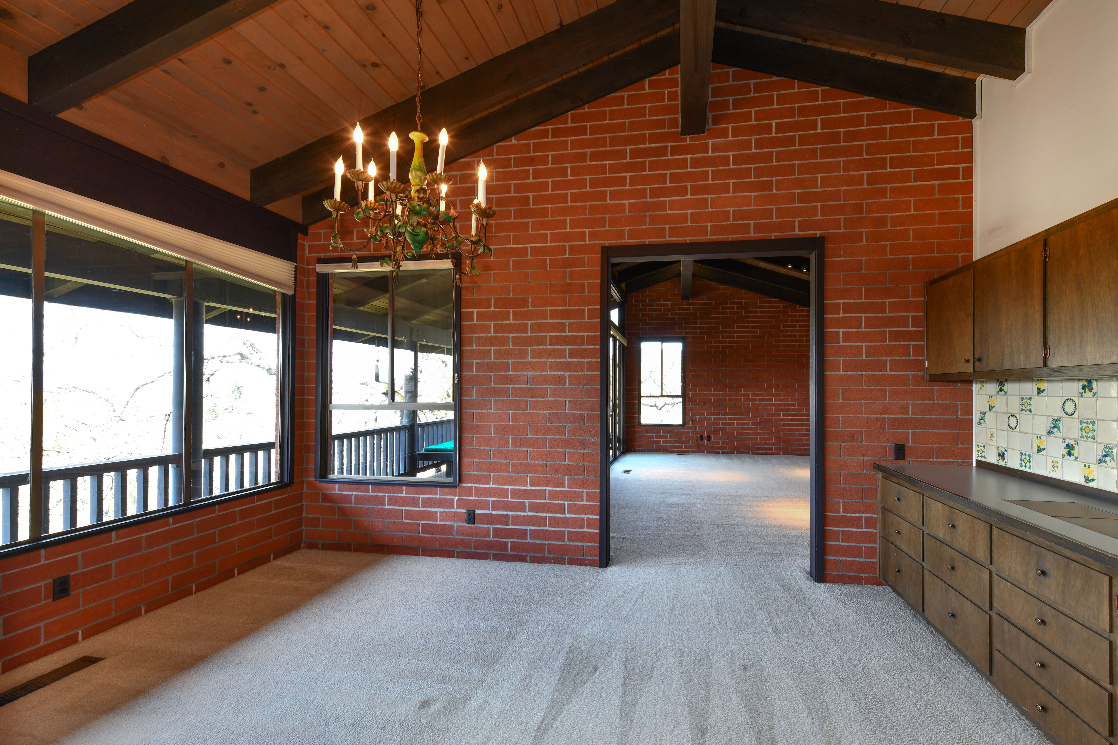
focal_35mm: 15
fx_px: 466
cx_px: 591
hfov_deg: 100.3
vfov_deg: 77.3
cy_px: 381
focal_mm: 14
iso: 160
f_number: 8
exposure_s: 1/8
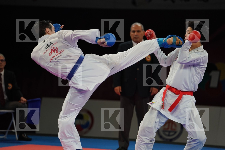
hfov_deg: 10.3
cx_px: 112
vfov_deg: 6.9
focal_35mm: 200
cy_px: 75
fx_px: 1250
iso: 1250
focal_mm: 200
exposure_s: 1/1000
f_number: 2.8
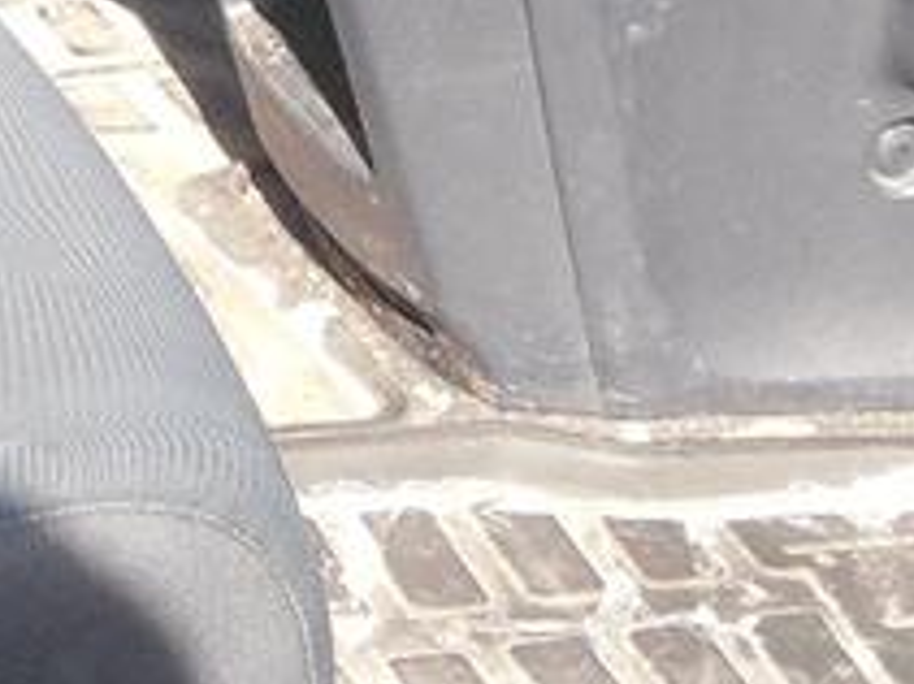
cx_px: 95
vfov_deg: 6.9
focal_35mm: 212
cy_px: -455
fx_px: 5594
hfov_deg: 9.3
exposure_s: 1/145
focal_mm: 6.3
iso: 80
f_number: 3.5
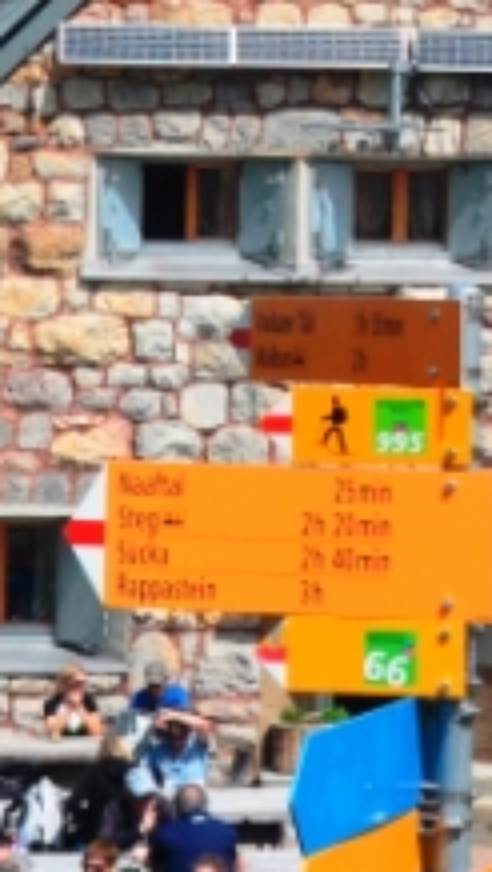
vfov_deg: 12.4
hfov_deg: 7.1
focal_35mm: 169
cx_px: 588
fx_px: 3921
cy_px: -170
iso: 360
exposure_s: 1/500
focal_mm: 23
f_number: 11
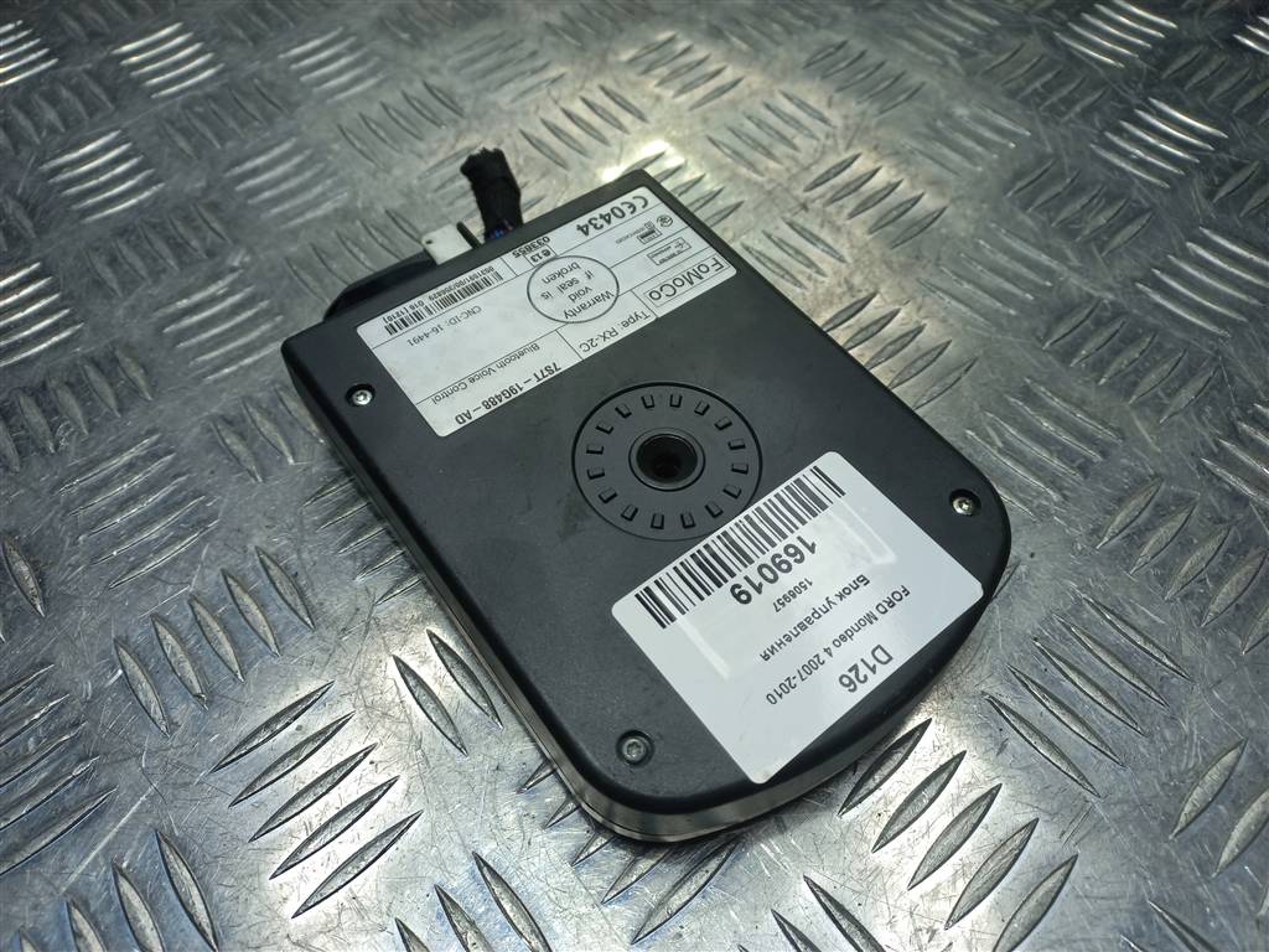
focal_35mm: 25
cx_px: 634
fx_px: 916
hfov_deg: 69.4
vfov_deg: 54.9
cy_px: 476
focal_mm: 4.6
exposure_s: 1/100
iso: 25
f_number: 1.8
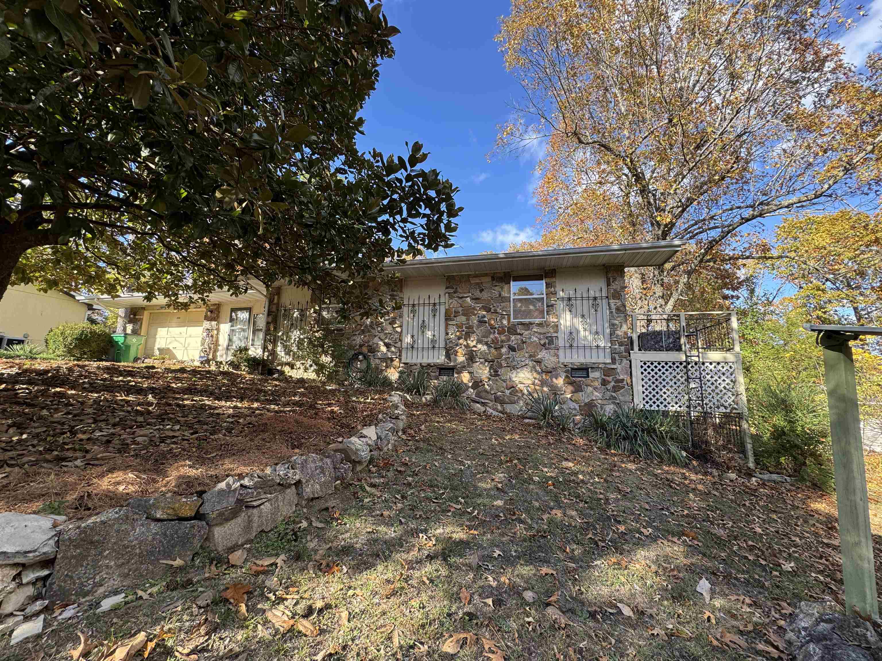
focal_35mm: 14
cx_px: 441
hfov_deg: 102.1
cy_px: 330
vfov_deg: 85.7
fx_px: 357
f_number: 2.2
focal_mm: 2.22
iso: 40
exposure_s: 1/218
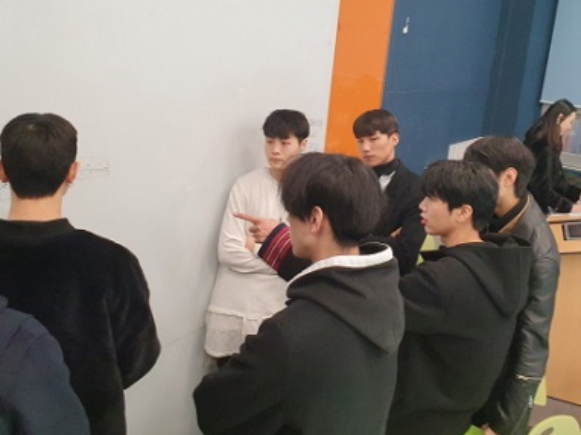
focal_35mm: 34
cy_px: 154
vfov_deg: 41.3
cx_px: 306
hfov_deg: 54.0
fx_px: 570
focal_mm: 4.32
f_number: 2.4
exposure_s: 1/120
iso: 200
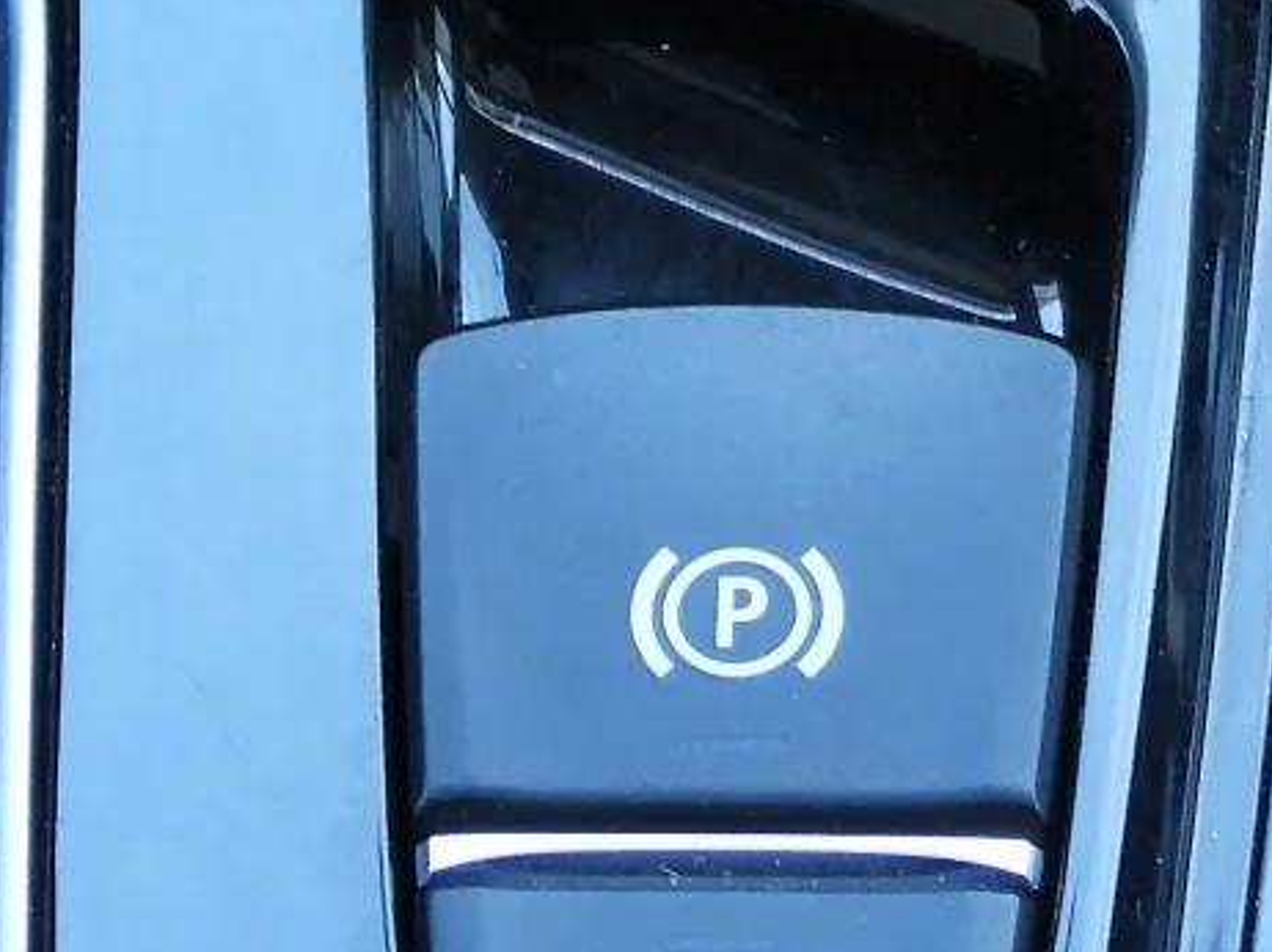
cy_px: -666
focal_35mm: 208
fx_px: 7639
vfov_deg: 7.0
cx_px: 999
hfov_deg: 9.5
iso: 160
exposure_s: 1/30
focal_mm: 9
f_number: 3.2
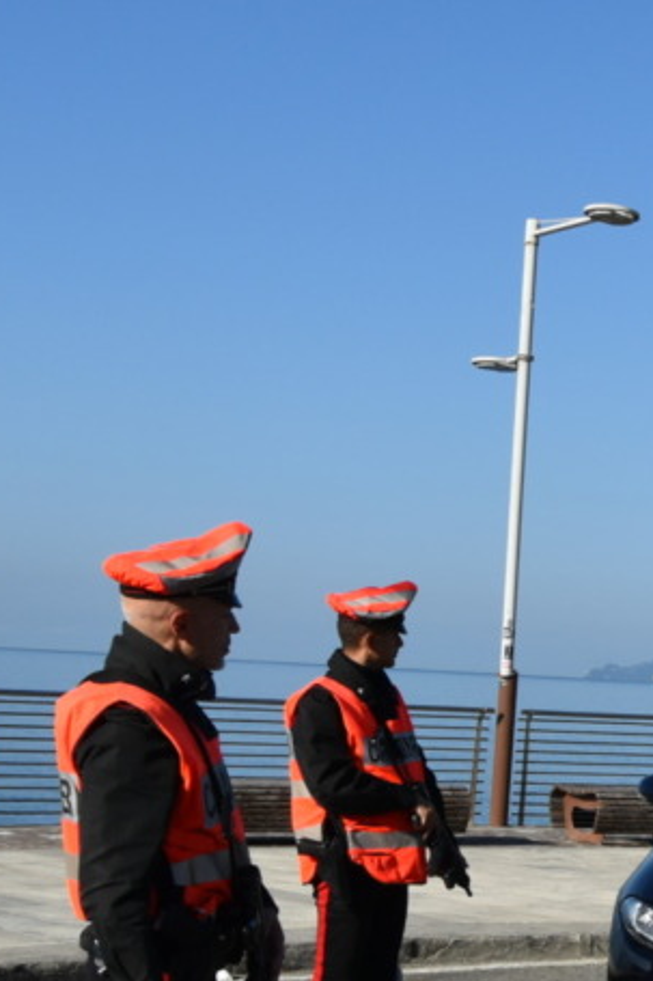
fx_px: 2069
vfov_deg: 26.4
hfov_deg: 16.7
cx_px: 903
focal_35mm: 76
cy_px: 695
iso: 200
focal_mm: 18
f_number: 10
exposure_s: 1/400
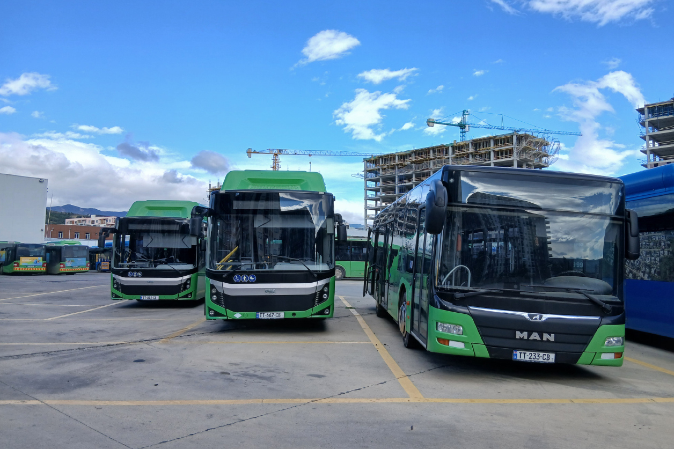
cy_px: 223
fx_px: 524
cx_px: 347
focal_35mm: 28
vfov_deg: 46.4
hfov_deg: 65.5
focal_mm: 3.98
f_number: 1.8
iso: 20
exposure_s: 1/379
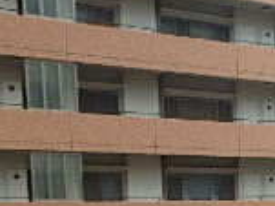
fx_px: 706
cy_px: 272
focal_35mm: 89
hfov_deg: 18.0
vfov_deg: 15.7
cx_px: 481
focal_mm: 3.7
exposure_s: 1/400
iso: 125
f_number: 3.5
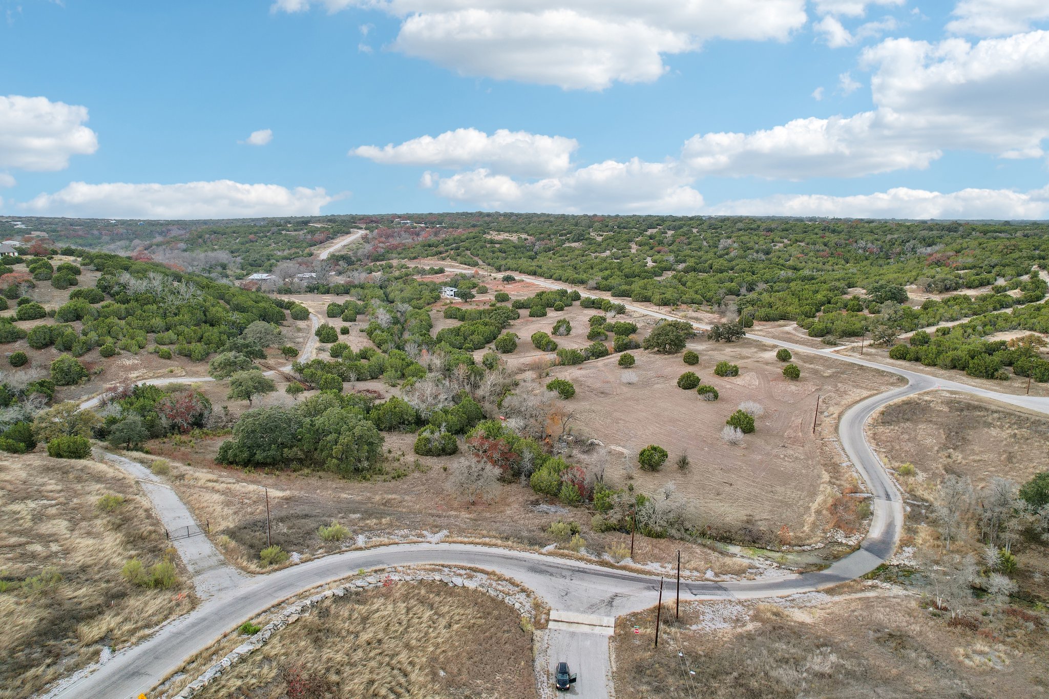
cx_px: 524
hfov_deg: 78.6
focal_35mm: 22
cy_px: 350
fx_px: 641
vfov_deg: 57.2
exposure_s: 1/50
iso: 100
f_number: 2.8
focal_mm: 8.4
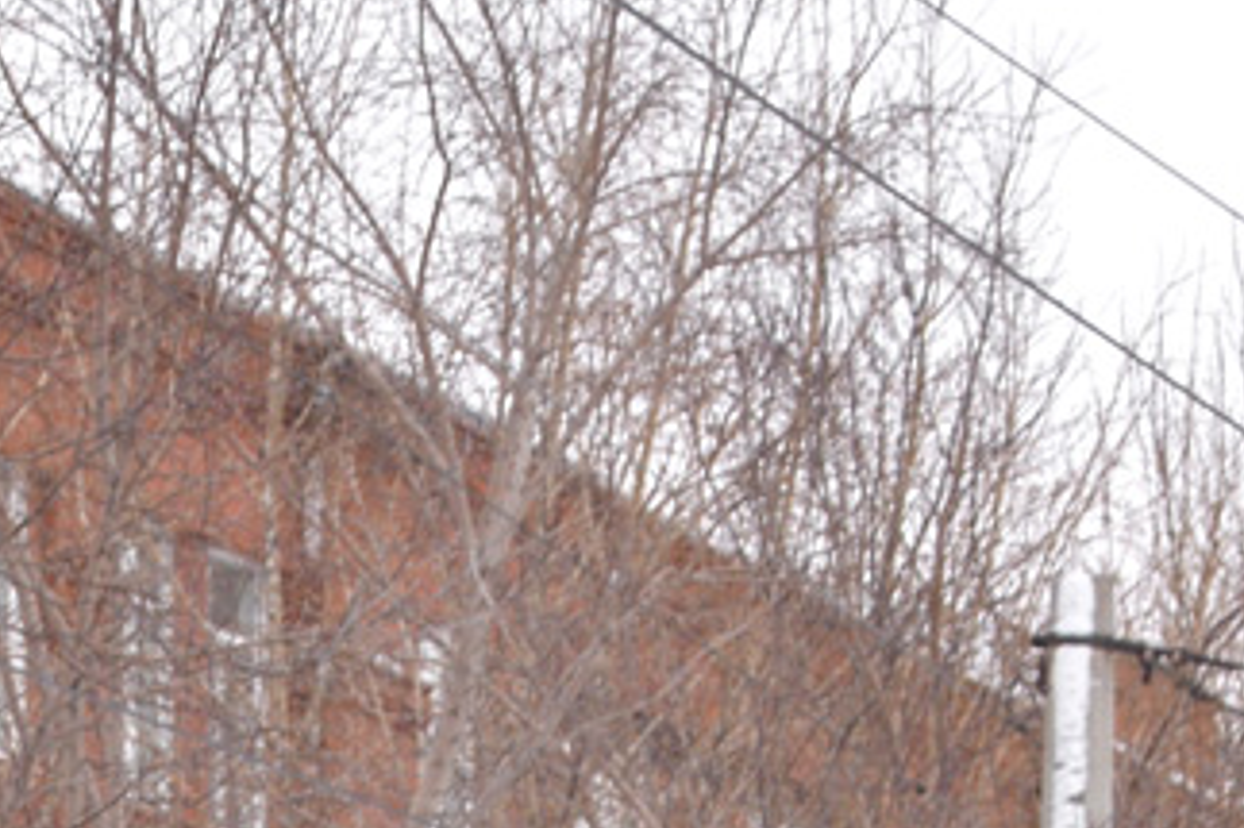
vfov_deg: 4.2
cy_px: 1902
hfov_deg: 6.3
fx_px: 11224
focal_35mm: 325
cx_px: -385
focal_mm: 70
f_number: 7.1
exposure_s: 1/320
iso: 640
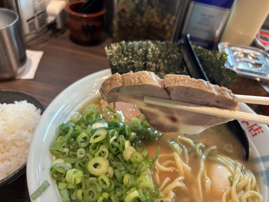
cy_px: 101
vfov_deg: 53.1
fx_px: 202
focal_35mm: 26
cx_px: 134
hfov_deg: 67.3
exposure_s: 1/50
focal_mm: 5.96
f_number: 1.6
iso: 200
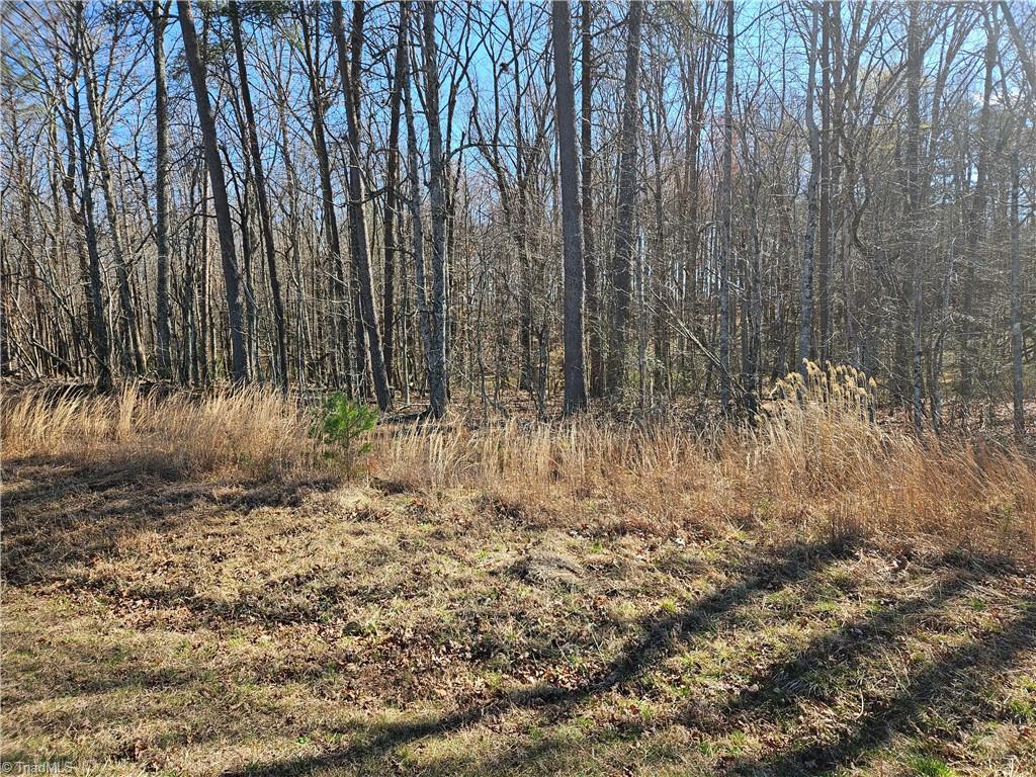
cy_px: 388
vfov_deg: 58.9
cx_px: 518
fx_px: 688
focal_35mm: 23
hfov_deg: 73.9
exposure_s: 1/521
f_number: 1.8
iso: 25
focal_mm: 5.4
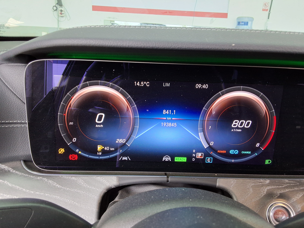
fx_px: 246
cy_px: 114
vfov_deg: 49.7
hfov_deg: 63.4
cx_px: 152
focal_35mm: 28
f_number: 1.9
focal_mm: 2.91
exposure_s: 1/30
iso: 160
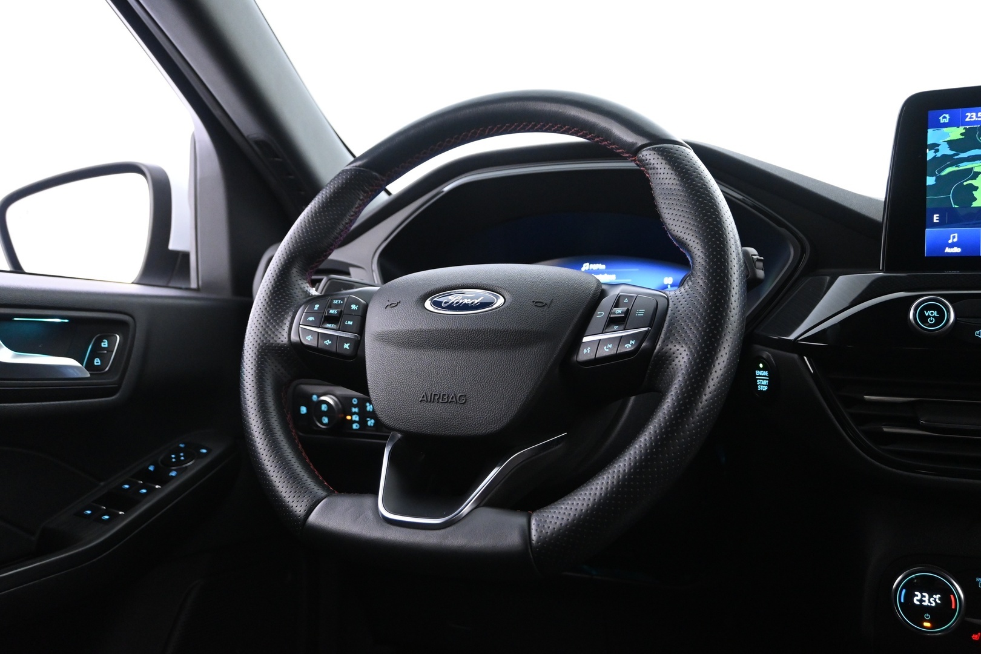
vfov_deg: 40.0
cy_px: 327
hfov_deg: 57.2
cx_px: 490
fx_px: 899
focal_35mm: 33
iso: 2500
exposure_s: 1/20
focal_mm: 22
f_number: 4
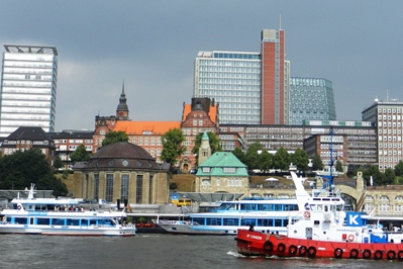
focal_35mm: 75
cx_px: 230
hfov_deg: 27.0
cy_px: 53
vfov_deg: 18.0
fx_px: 840
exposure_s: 1/1600
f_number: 4.2
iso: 160
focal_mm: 8.2
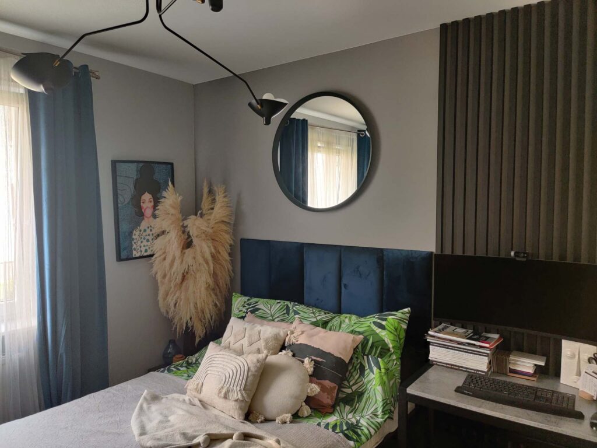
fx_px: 466
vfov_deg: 51.4
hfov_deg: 65.3
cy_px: 224
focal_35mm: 27
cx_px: 298
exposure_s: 1/33
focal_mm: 4.75
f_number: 1.65
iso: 640
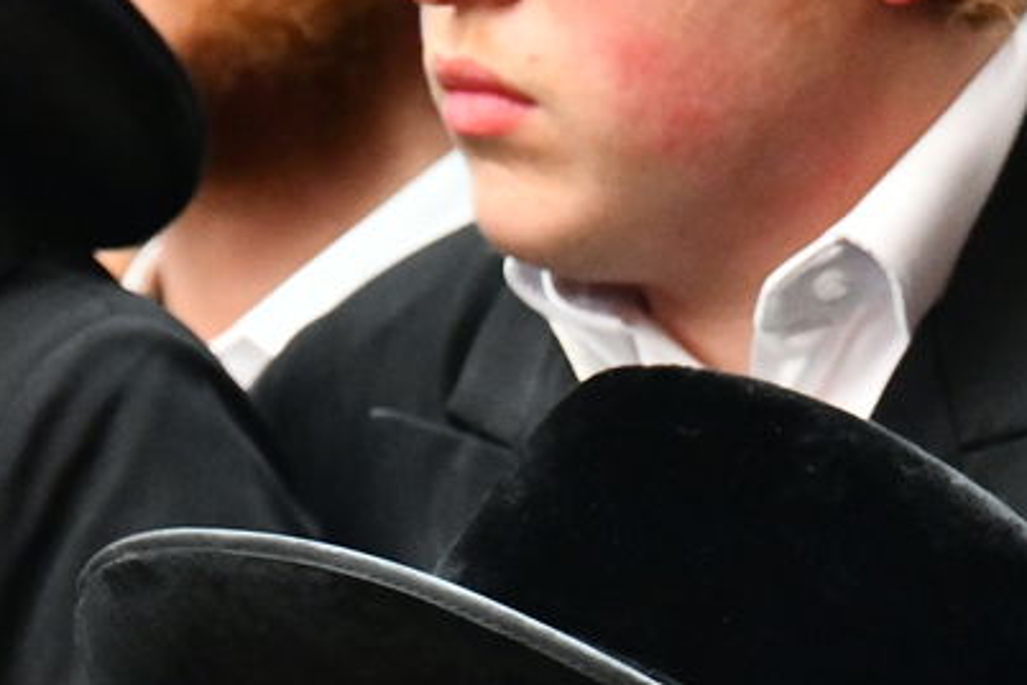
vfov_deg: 2.1
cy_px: 1123
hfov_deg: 3.1
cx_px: 631
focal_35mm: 662
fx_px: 18884
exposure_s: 1/125
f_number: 5.6
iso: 5000
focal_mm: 190
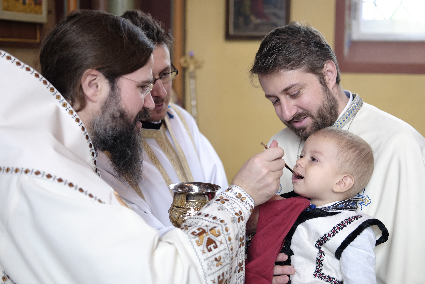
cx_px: 215
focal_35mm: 55
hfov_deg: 36.2
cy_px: 143
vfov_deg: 24.6
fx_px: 649
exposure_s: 1/125
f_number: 2
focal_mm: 35
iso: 800
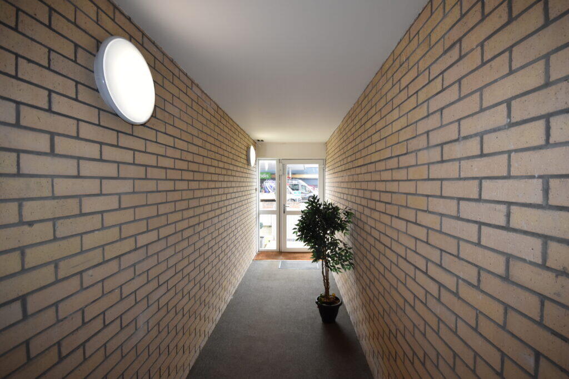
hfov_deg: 100.4
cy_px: 190
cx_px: 284
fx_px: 237
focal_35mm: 15
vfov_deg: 77.3
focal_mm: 10
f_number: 5.6
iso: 800
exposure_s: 1/125
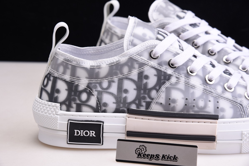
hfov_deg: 20.8
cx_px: 124
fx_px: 678
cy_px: 83
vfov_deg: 14.0
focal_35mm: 98
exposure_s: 1/125
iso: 100
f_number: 11
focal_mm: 98
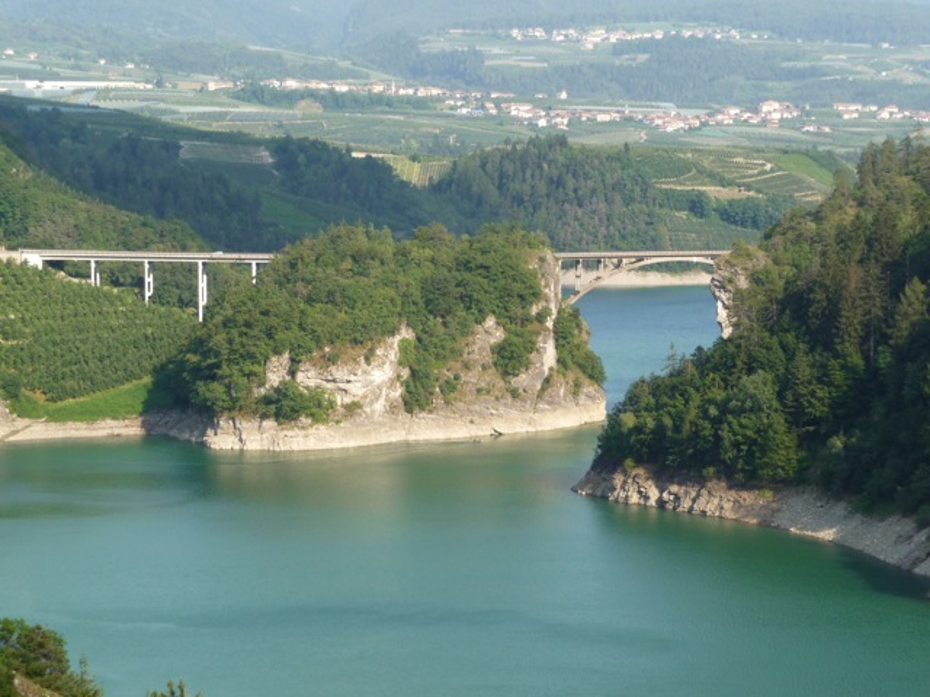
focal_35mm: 103
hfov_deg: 19.1
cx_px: 465
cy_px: 348
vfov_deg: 14.4
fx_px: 2767
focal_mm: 17.5
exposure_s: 1/250
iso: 100
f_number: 4.7
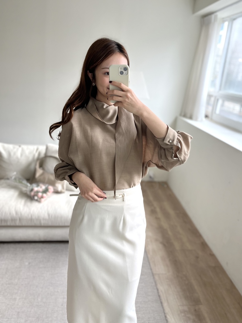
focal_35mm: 26
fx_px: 242
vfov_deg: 67.3
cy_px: 162
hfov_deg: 53.1
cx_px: 121
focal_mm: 5.1
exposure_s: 1/121
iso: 50
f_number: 1.6
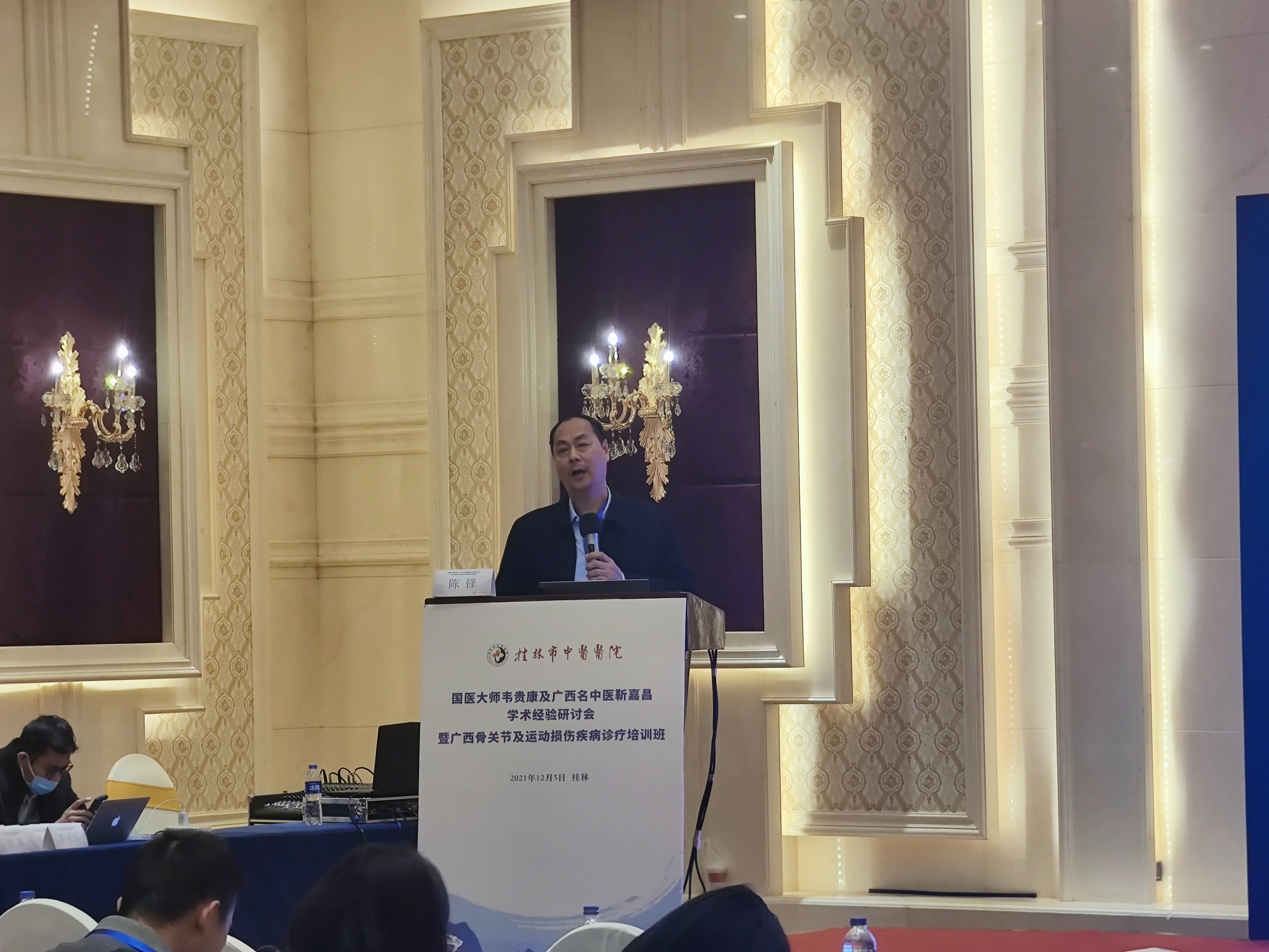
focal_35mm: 117
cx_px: 634
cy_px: 476
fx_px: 4289
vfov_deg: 12.7
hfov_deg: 16.8
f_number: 2
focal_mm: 8.16
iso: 108
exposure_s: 1/100
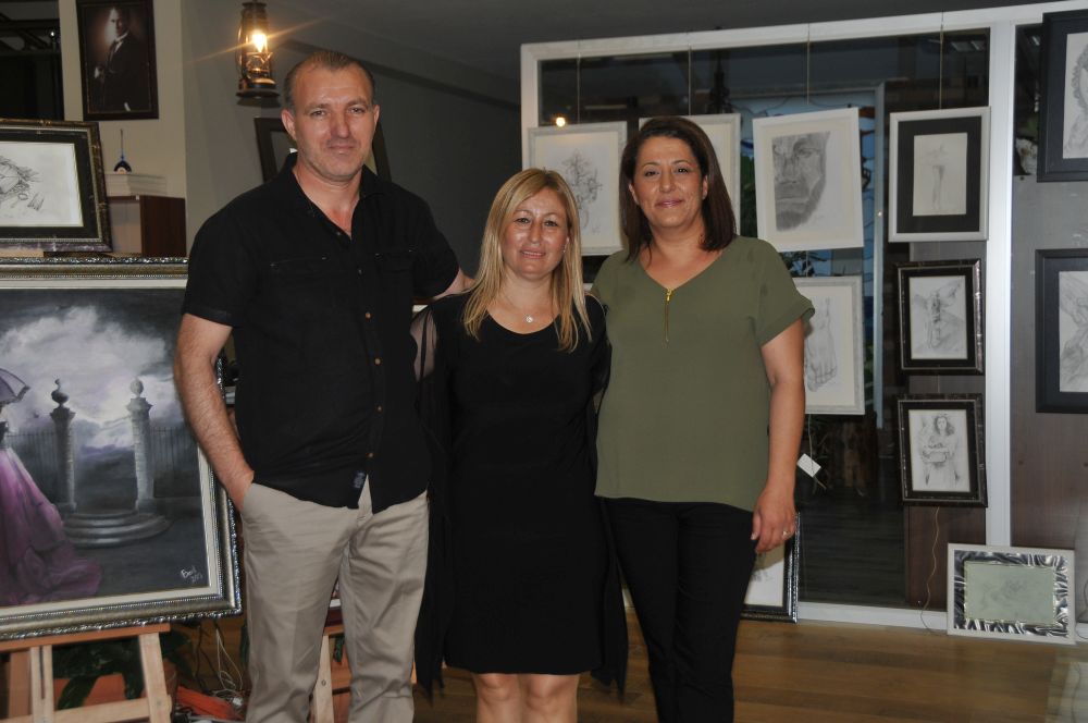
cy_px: 362
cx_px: 544
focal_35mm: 48
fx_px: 1449
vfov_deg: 28.0
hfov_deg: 41.2
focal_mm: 32
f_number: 4.2
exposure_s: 1/60
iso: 320
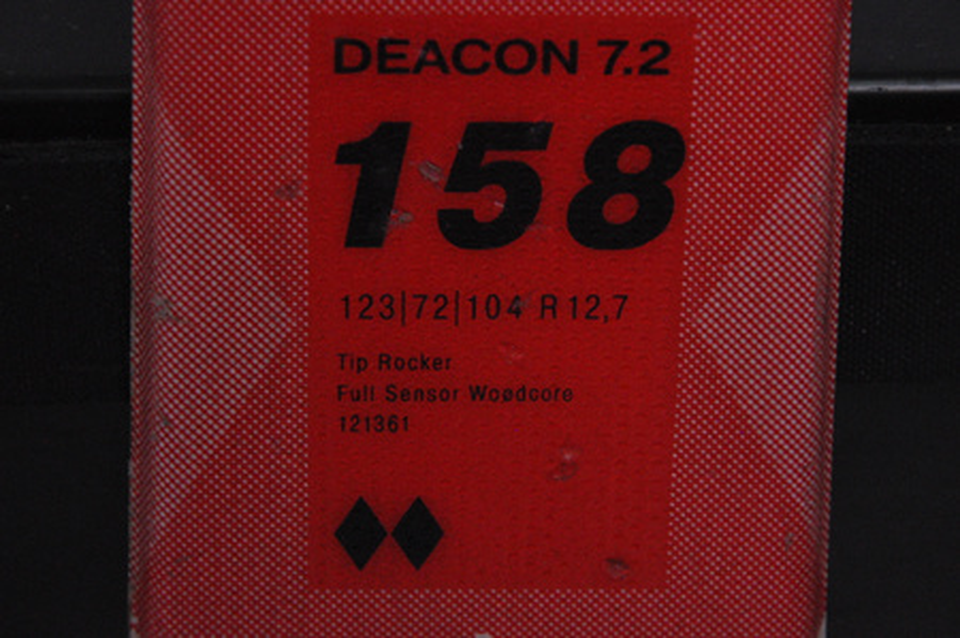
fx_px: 4195
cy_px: 319
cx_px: 480
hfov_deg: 13.1
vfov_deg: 8.7
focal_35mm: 158
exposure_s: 1/125
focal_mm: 105
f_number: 9.5
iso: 3200
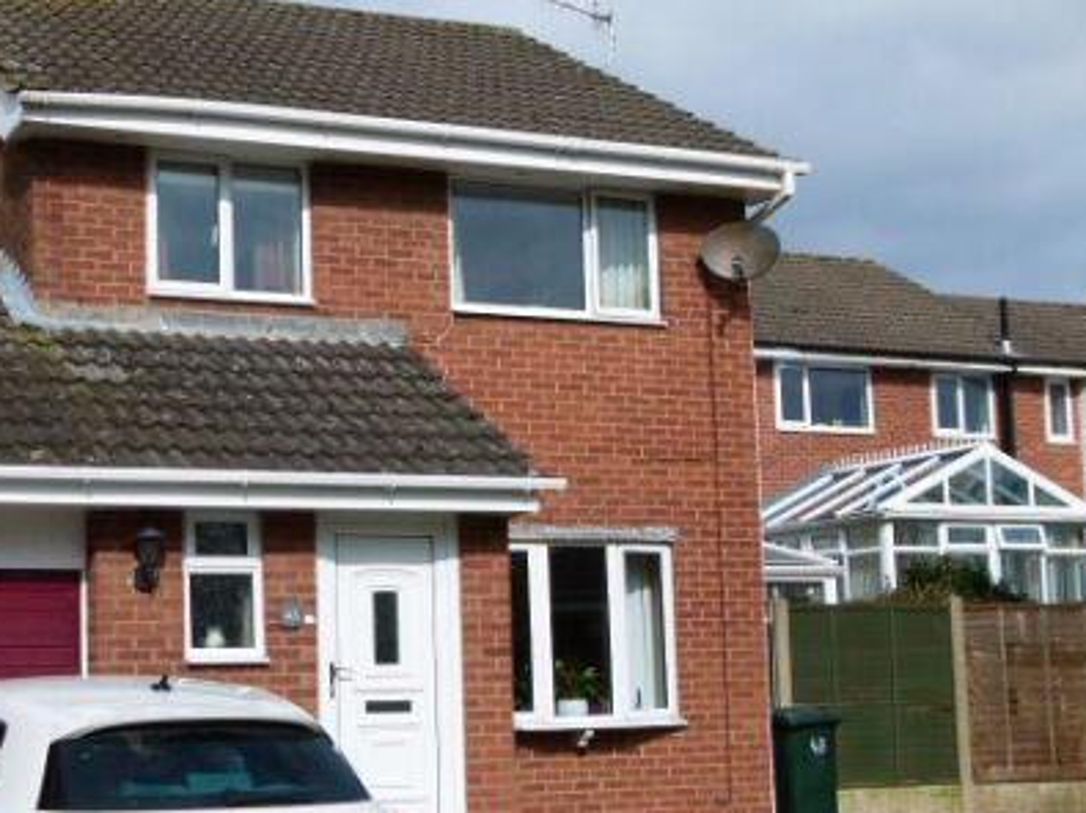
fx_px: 1945
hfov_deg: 30.9
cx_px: 345
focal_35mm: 62
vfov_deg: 23.6
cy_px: 468
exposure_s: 1/1300
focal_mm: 7.6
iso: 100
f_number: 4
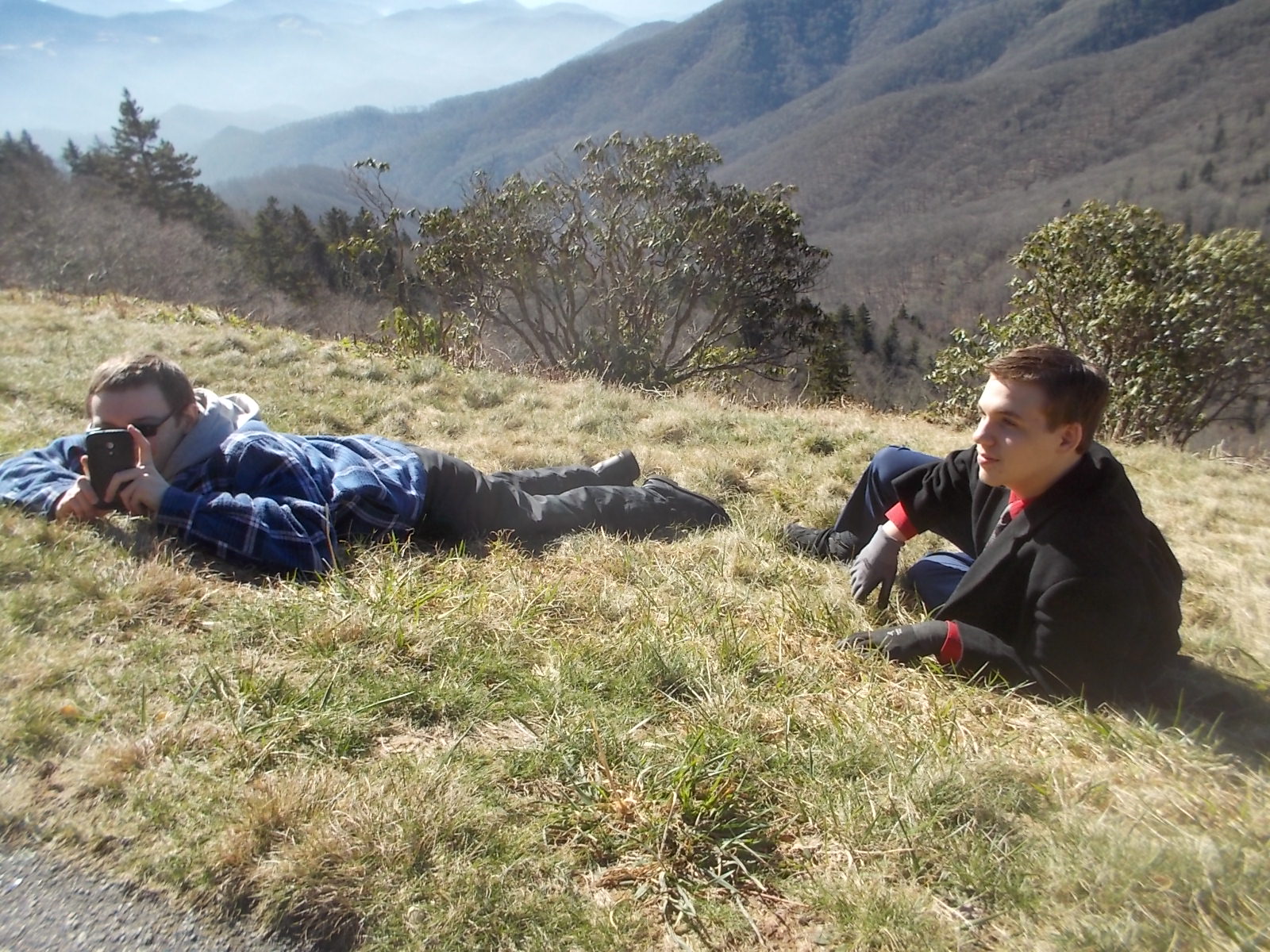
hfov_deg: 61.7
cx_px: 635
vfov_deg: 48.2
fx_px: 1064
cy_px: 476
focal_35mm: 29
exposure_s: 1/400
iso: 80
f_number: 3.3
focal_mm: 4.1
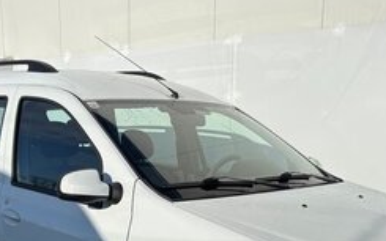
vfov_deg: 22.1
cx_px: 189
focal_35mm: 55
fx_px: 578
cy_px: 271
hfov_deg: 36.9
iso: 50
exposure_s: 1/10101
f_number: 1.6
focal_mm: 5.96
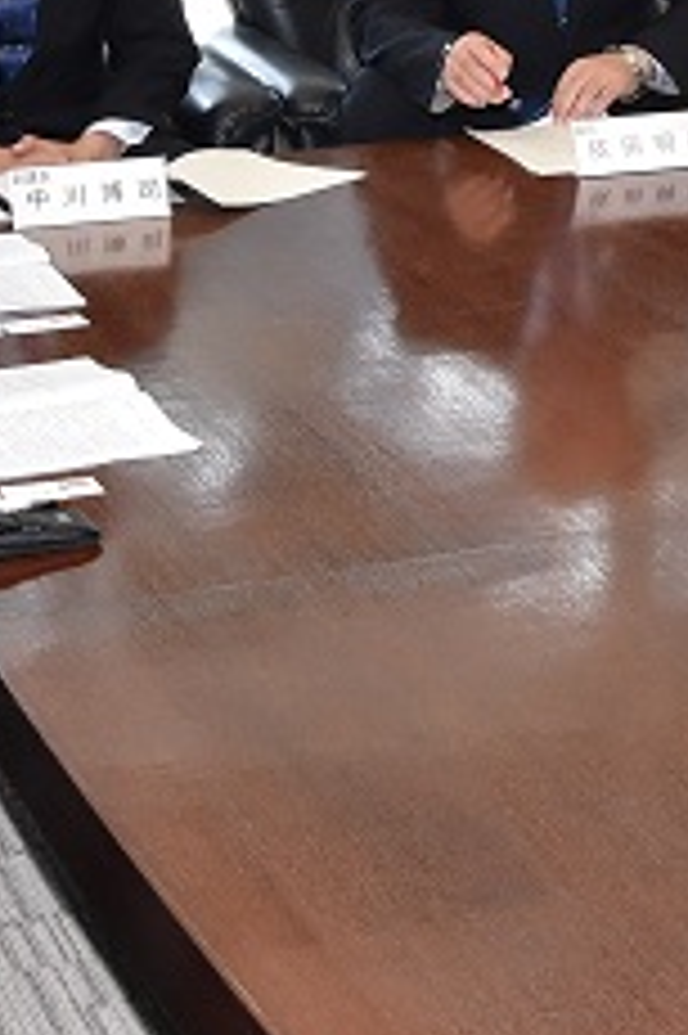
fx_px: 3646
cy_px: 122
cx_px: 877
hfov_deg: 10.6
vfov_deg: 16.0
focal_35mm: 127
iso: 1600
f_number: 8
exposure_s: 1/160
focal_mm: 26
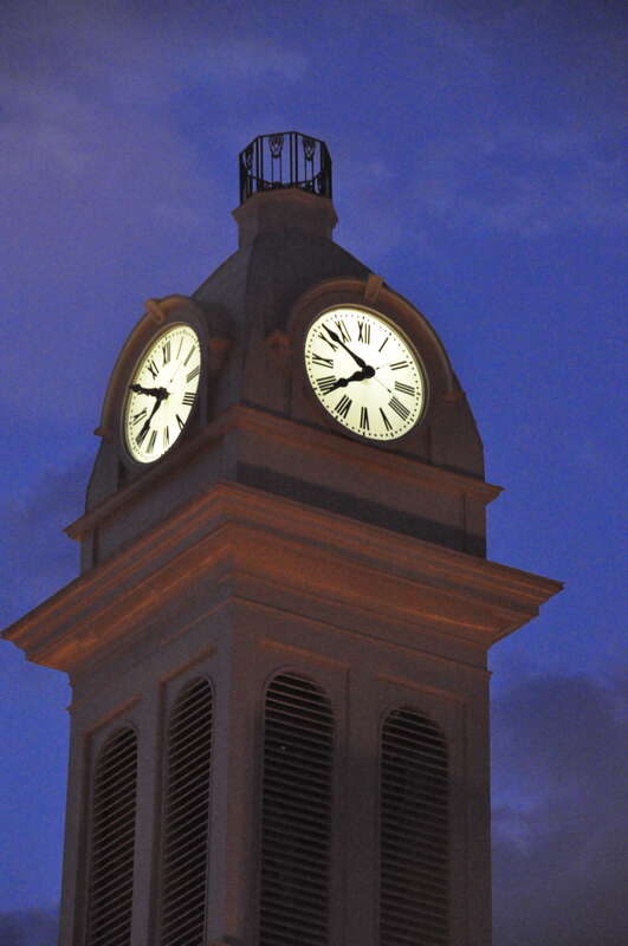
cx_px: 314
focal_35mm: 165
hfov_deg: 8.3
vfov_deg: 12.5
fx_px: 4330
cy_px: 473
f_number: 5.6
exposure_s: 1/50
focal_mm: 110
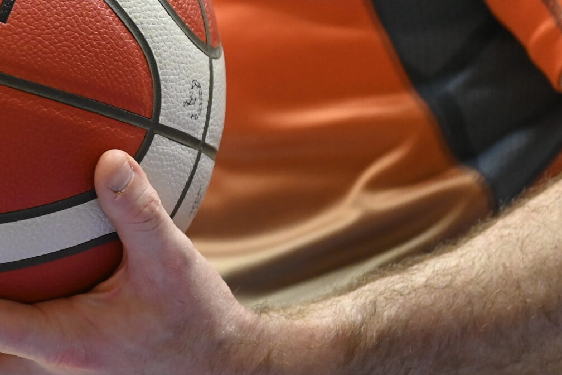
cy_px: 68
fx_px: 7930
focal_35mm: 508
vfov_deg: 2.7
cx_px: -80
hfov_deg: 4.1
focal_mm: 200
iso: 5000
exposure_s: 1/800
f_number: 3.2
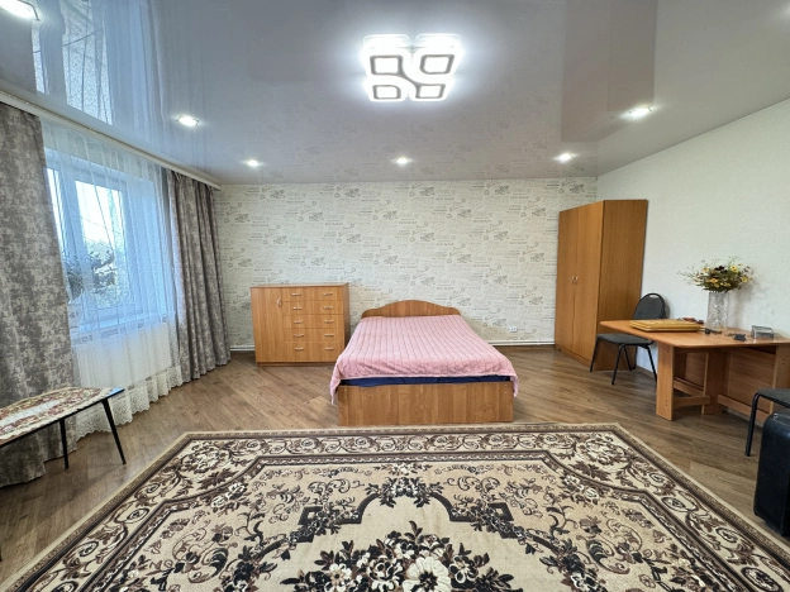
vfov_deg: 85.7
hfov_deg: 102.1
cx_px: 395
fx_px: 320
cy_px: 296
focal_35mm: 14
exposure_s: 1/50
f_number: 2.2
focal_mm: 2.22
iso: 160
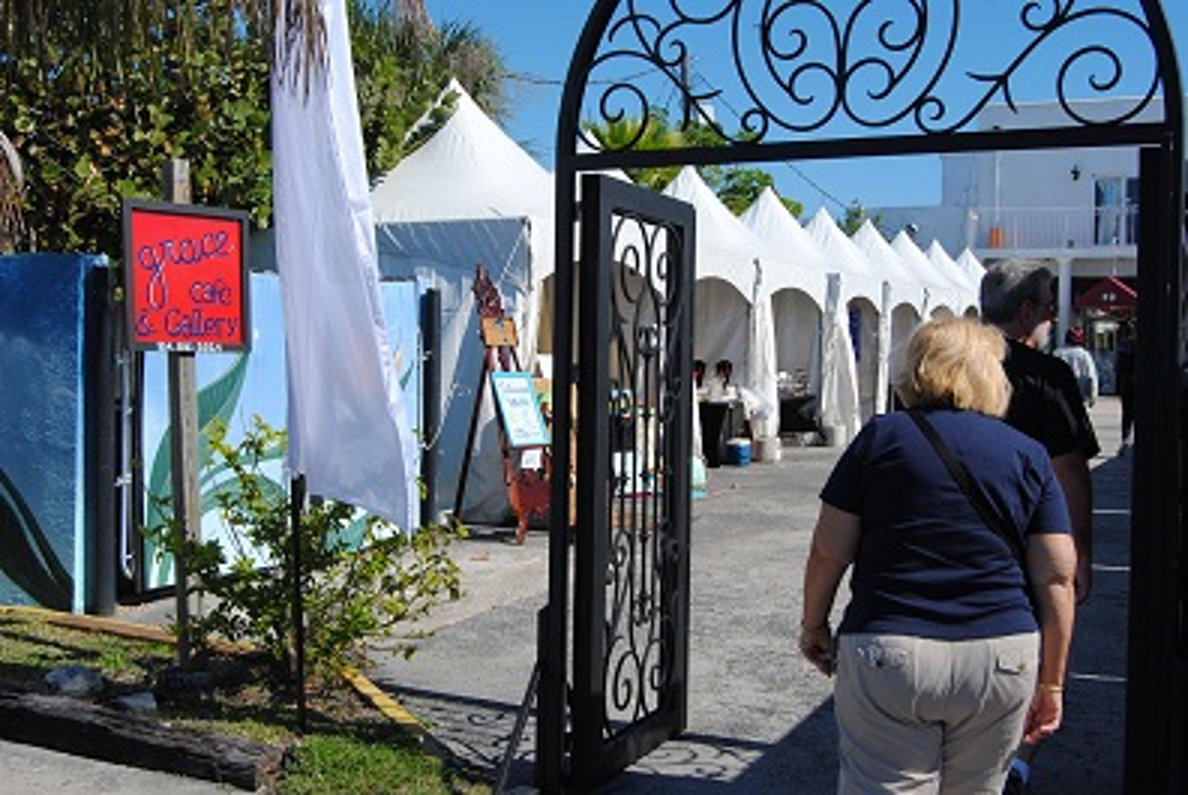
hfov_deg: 46.4
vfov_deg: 32.0
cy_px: 398
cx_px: 594
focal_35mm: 42
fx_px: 1388
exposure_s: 1/320
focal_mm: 28
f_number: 9
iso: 100
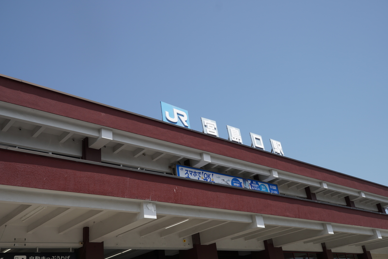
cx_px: 194
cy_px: 130
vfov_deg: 36.9
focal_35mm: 36
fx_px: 388
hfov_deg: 53.1
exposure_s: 1/320
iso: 100
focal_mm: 24
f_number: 8
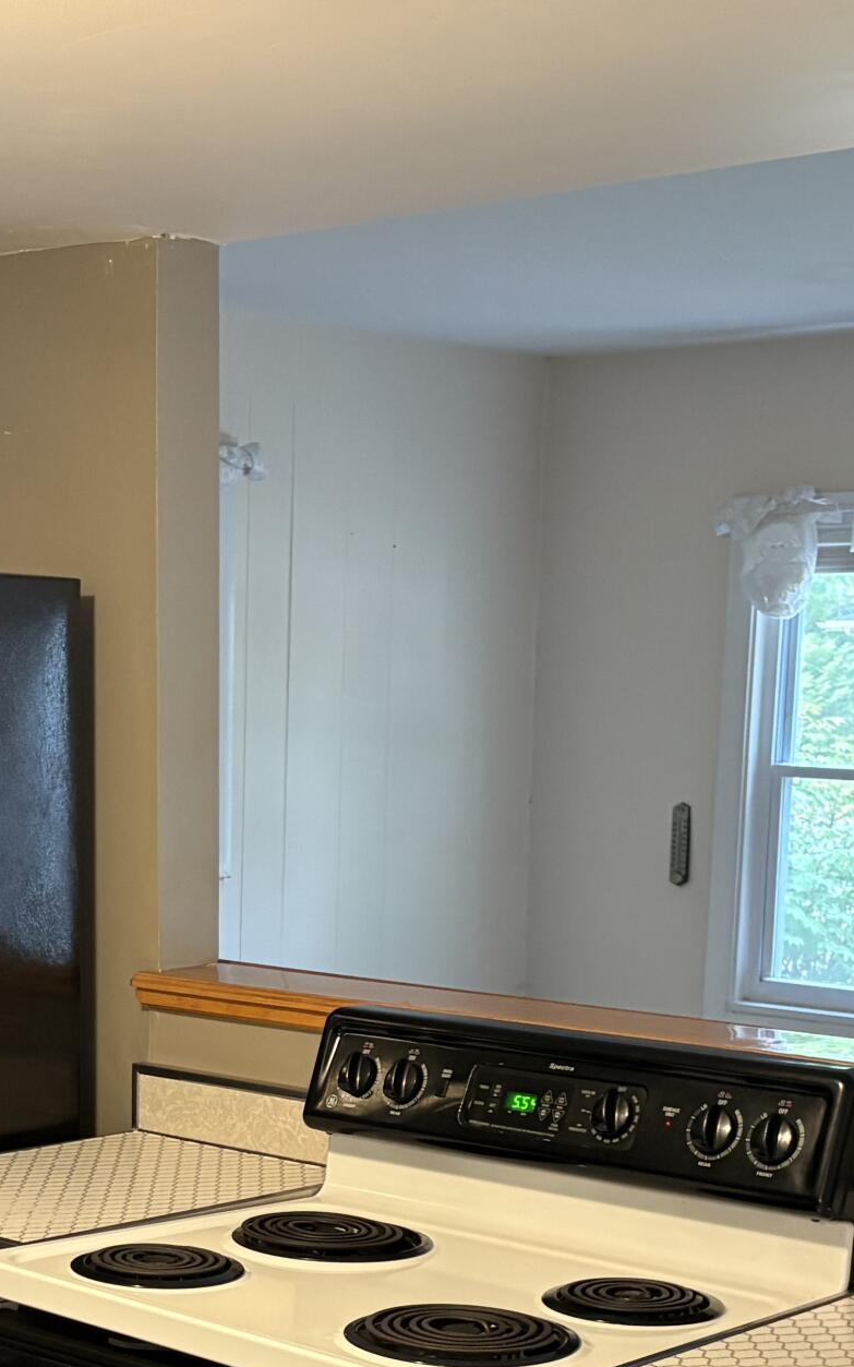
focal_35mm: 66
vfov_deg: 30.4
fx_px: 2458
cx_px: 302
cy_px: 1086
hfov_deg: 19.7
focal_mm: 5.96
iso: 320
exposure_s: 1/60
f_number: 1.6
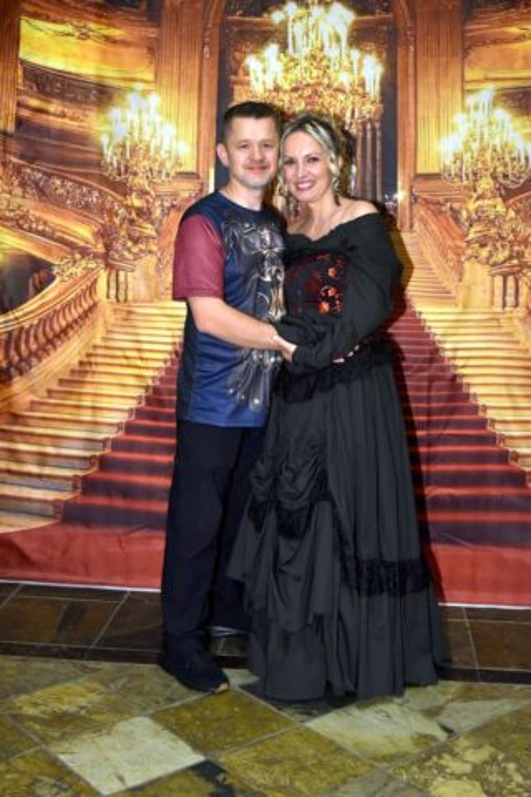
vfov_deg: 42.7
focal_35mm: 46
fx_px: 1018
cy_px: 398
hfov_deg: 29.2
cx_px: 266
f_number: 6.3
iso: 1600
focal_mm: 46
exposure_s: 1/60
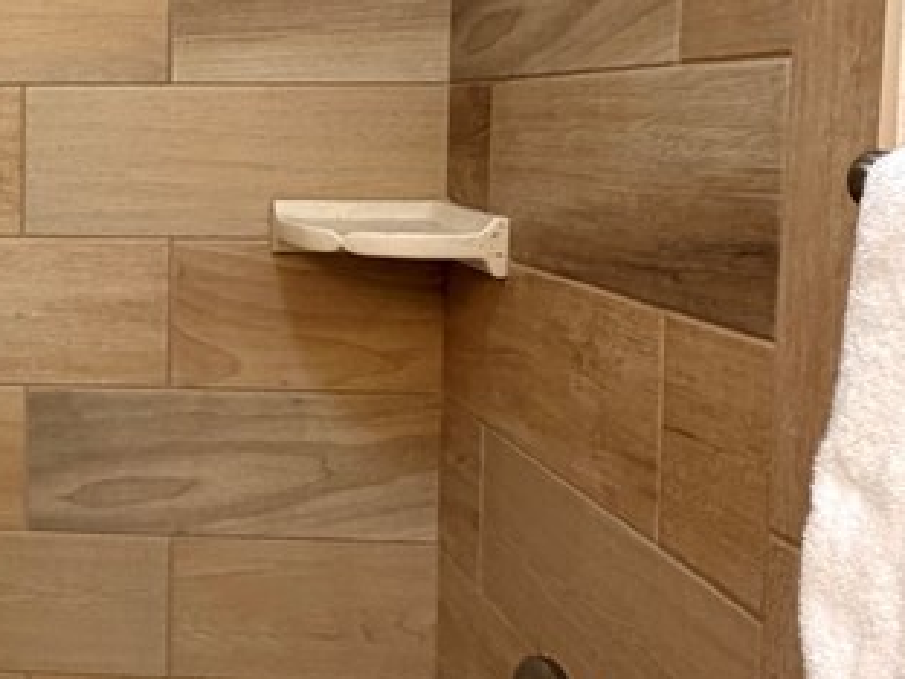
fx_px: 1203
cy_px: 206
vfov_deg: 31.2
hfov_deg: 36.3
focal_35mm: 46
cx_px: -38
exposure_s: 1/60
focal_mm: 2.22
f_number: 2.2
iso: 200
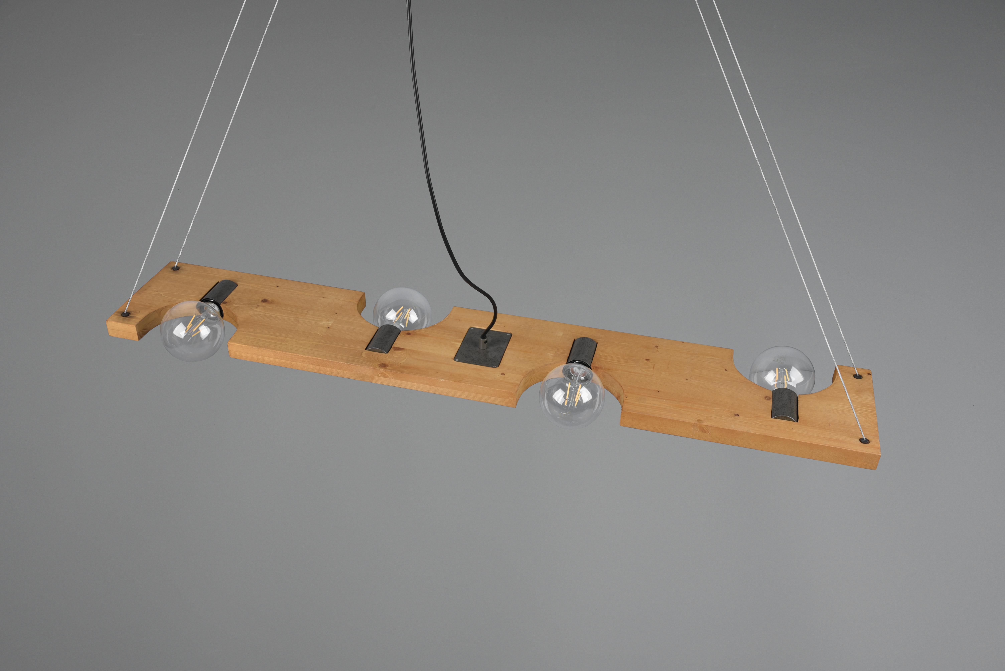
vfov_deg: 37.9
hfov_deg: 54.4
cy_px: 336
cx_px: 502
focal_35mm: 35
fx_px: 977
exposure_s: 1/8
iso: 100
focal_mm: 35
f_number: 11
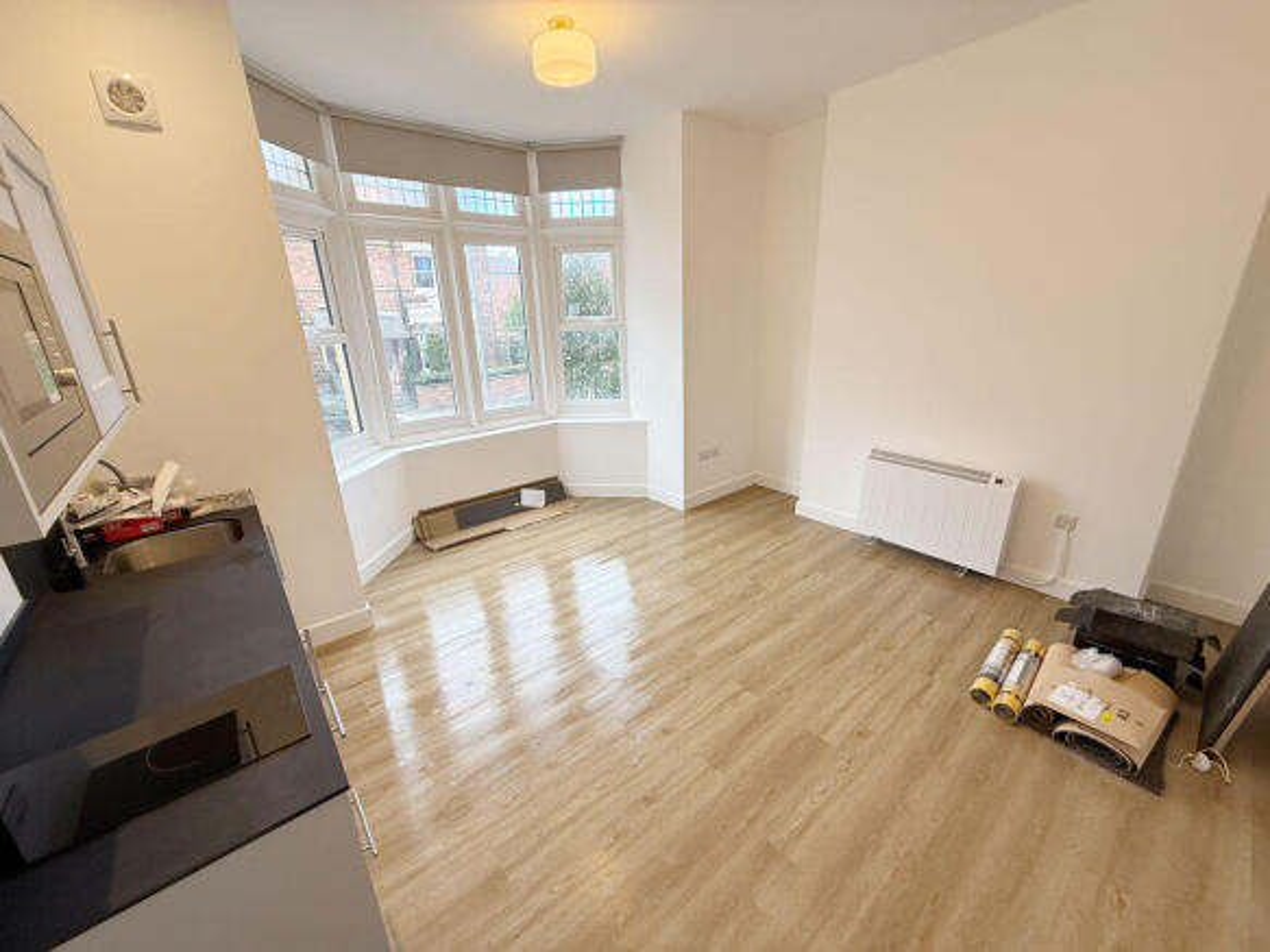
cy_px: 476
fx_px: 514
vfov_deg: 85.7
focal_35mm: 14
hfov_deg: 102.1
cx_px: 635
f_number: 2.2
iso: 80
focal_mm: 2.22
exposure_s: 1/100
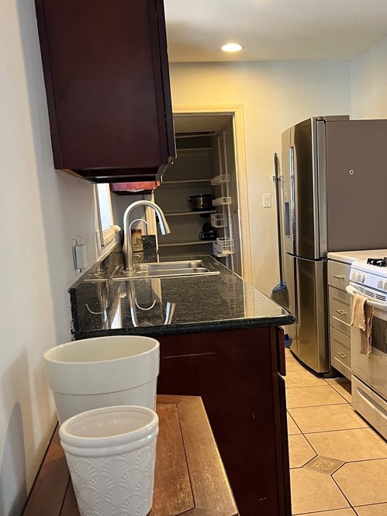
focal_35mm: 40
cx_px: 251
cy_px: 295
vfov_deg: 46.7
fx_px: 597
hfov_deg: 35.7
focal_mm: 5.7
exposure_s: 1/60
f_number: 1.5
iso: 200
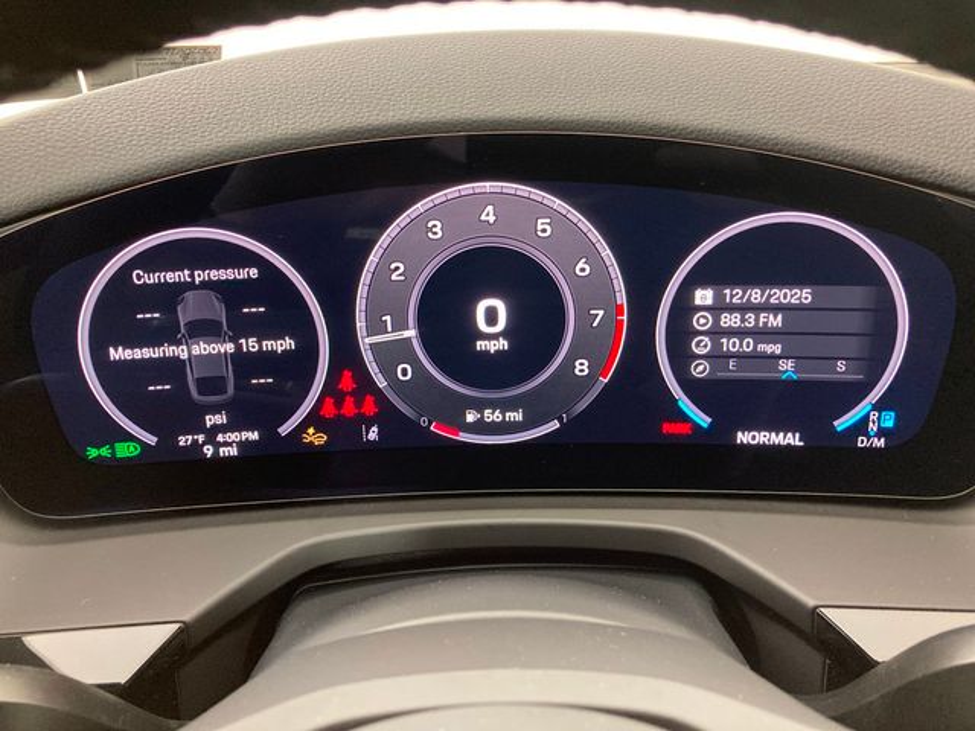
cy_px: 366
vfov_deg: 49.7
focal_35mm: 28
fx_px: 789
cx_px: 488
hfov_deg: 63.4
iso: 320
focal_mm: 3.99
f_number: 1.8
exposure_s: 1/60
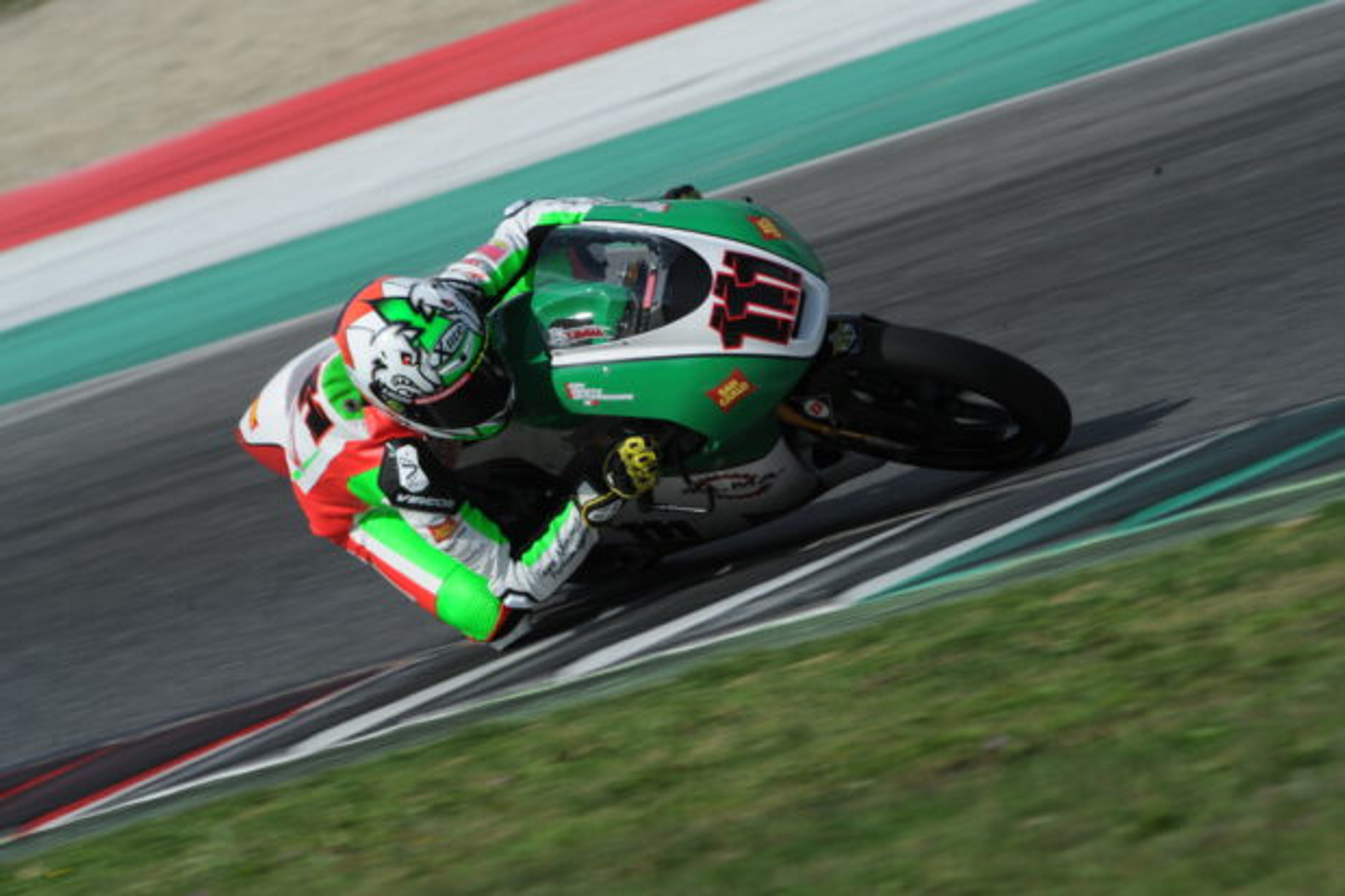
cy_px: 448
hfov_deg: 3.2
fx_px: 24277
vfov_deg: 2.1
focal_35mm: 650
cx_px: 672
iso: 200
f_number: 11
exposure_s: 1/400
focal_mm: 650
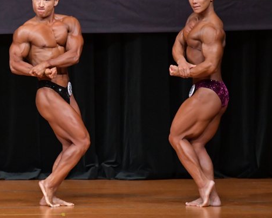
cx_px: 47
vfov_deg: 3.7
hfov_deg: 4.6
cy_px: 88
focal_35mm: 423
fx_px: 3404
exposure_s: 1/400
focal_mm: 180
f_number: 5.6
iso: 5000
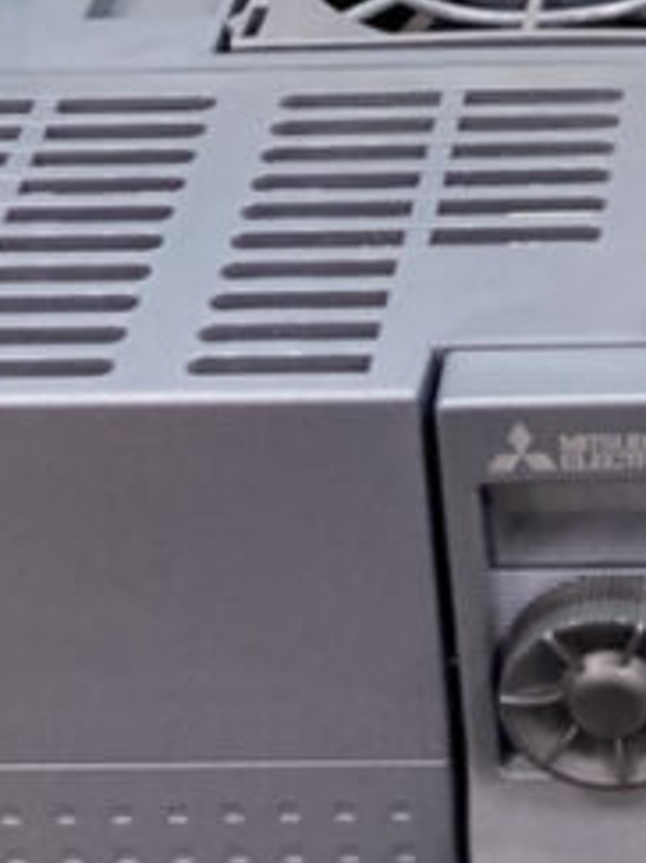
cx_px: 870
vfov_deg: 15.6
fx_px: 2939
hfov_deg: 12.1
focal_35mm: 118
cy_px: -369
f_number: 1.8
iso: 80
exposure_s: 1/89
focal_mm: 3.99
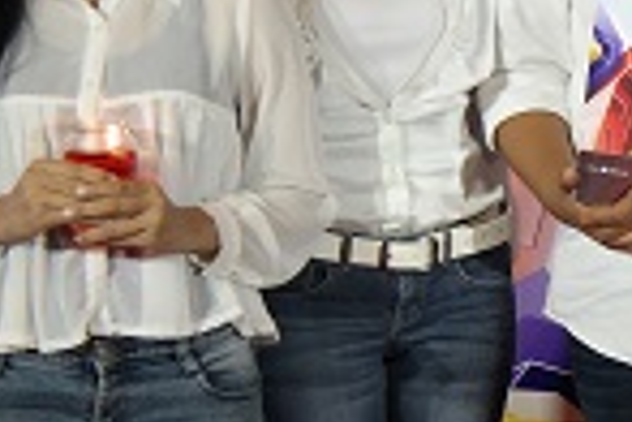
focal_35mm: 110
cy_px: 267
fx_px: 1931
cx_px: 1191
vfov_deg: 12.4
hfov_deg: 15.5
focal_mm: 18
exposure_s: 1/40
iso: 400
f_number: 3.5
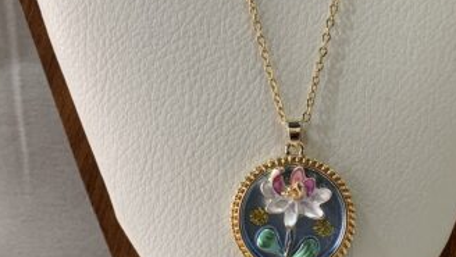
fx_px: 835
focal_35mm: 69
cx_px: 302
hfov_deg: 30.3
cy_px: 92
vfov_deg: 17.5
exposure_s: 1/50
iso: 80
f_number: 1.8
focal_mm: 4.25
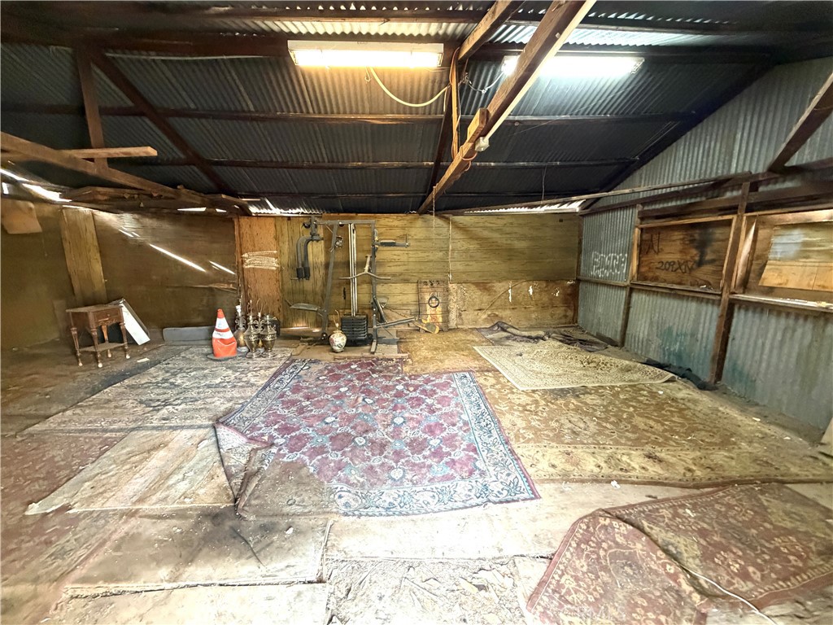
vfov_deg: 85.7
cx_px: 416
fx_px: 337
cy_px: 312
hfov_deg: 102.1
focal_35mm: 14
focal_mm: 2.22
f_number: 2.2
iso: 800
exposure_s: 1/60
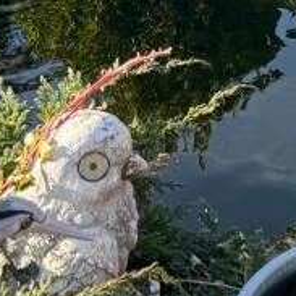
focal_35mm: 119
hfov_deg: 14.0
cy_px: -260
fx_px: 1151
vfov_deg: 13.0
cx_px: 390
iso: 80
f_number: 1.78
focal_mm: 6.76
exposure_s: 1/658
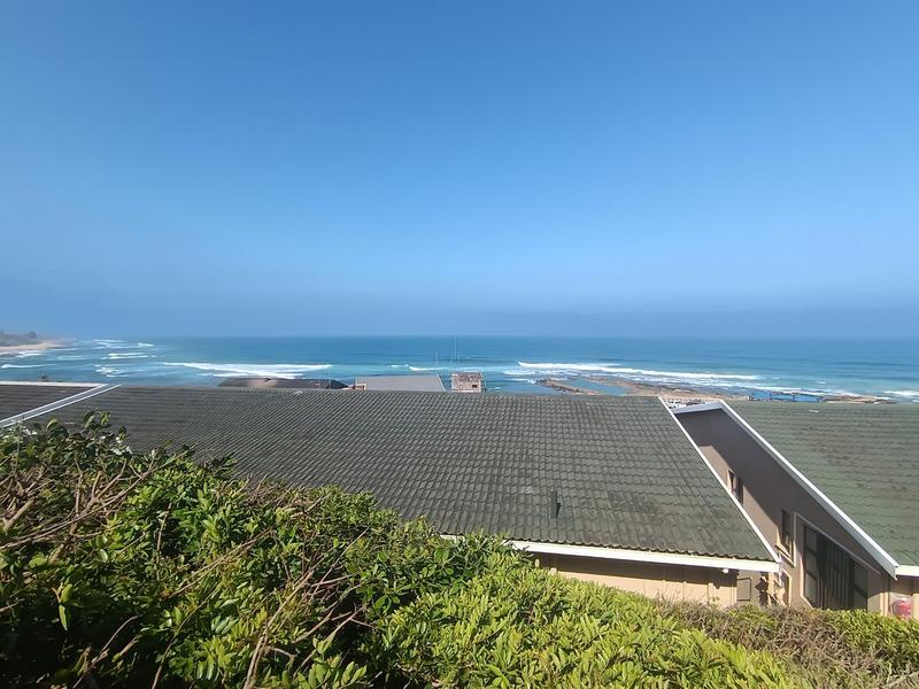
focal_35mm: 17
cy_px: 344
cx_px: 460
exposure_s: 1/933
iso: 100
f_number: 2.2
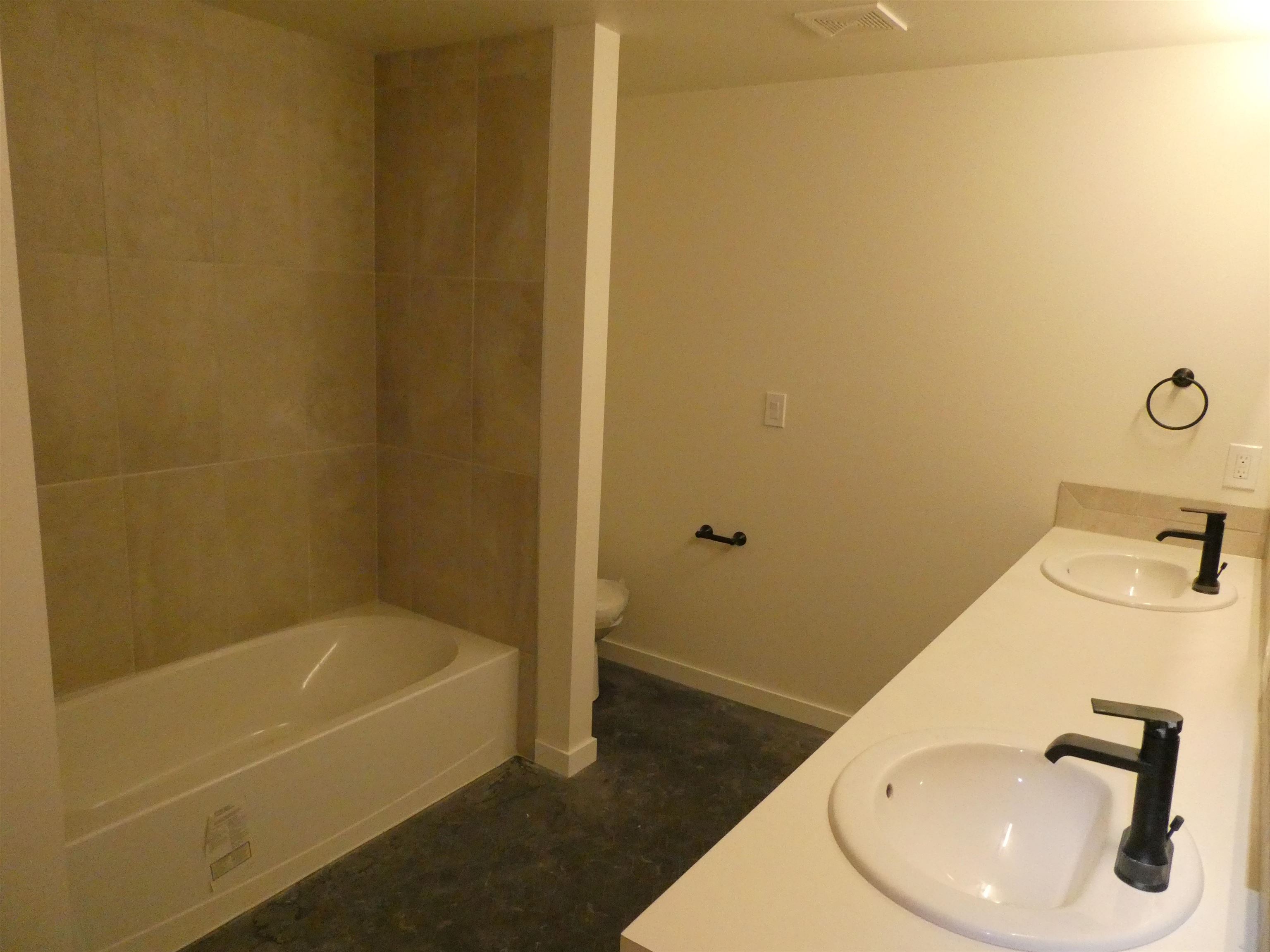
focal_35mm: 24
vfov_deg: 56.8
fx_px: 881
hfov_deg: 71.6
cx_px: 635
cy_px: 476
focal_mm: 4.3
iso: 1000
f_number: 3.3
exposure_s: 1/60
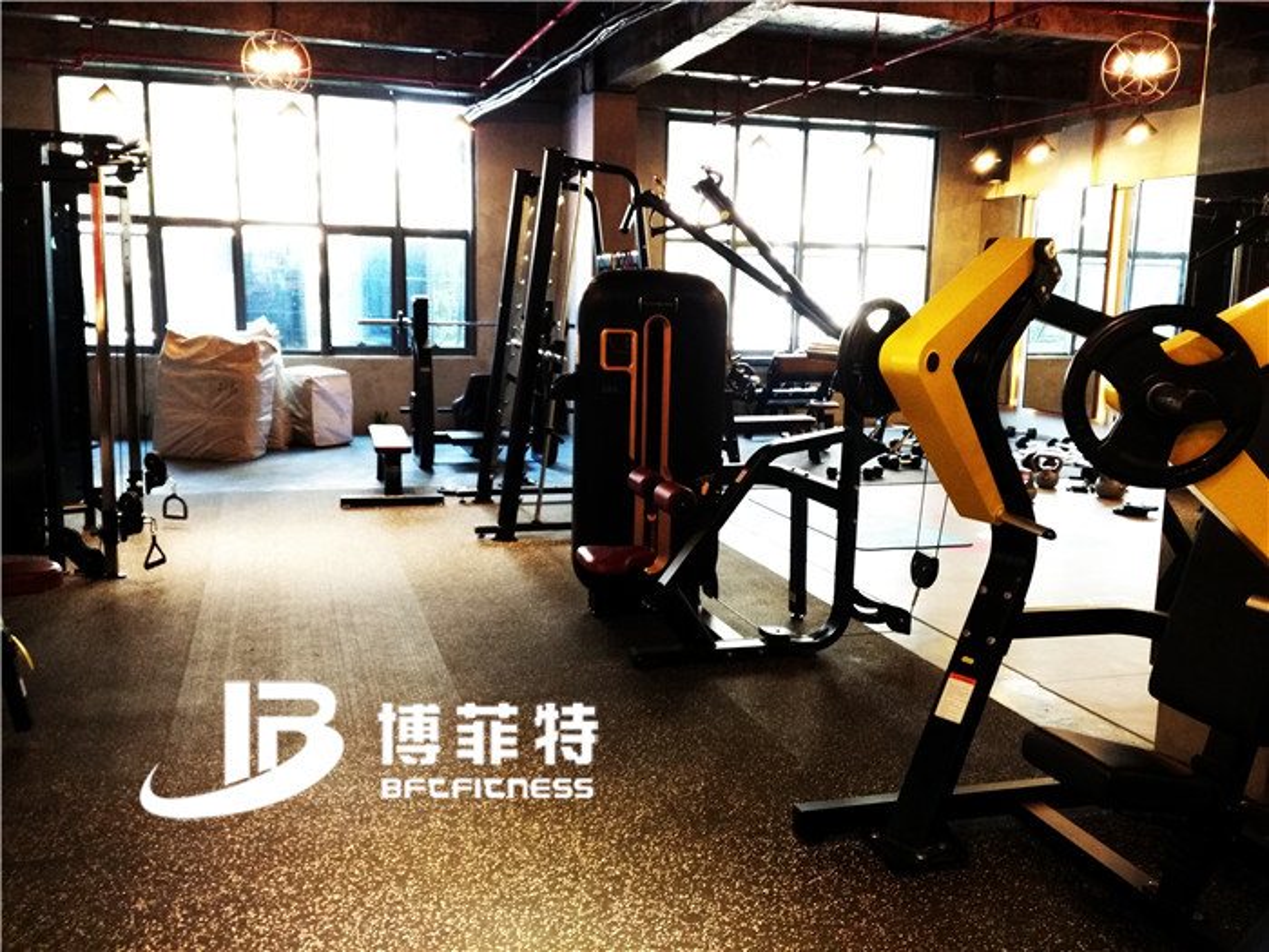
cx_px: 634
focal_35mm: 30
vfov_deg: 46.8
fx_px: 1100
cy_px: 476
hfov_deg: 60.0
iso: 636
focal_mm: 4.12
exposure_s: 1/20
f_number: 2
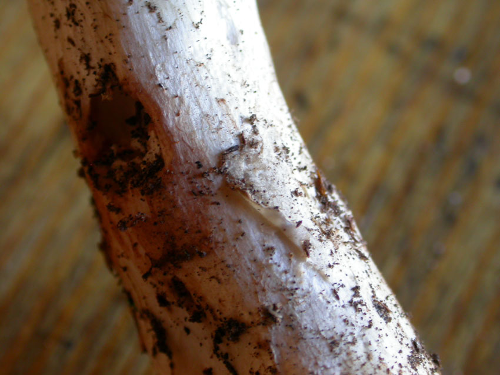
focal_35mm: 141
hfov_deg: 14.0
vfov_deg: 10.5
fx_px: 2037
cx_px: 250
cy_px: 188
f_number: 4.8
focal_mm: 29.3
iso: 100
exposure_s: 1/15.1
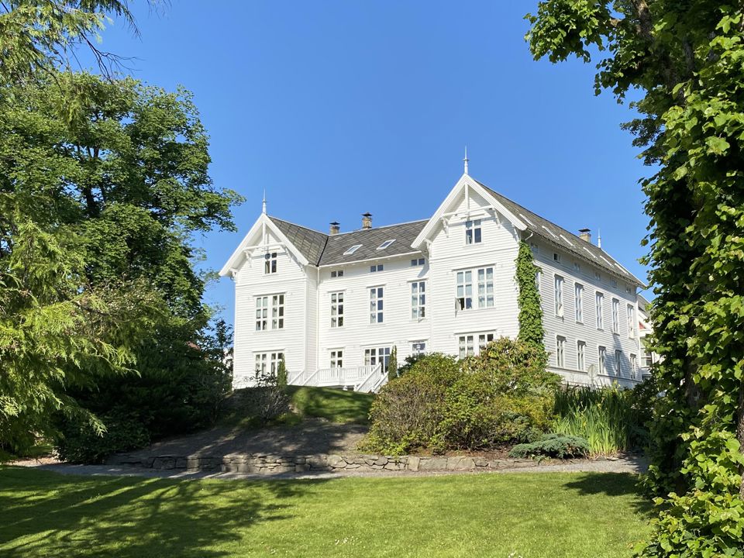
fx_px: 559
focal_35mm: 26
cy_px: 279
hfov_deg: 67.3
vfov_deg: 53.1
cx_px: 372
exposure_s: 1/2183
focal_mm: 4.25
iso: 32
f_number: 1.8
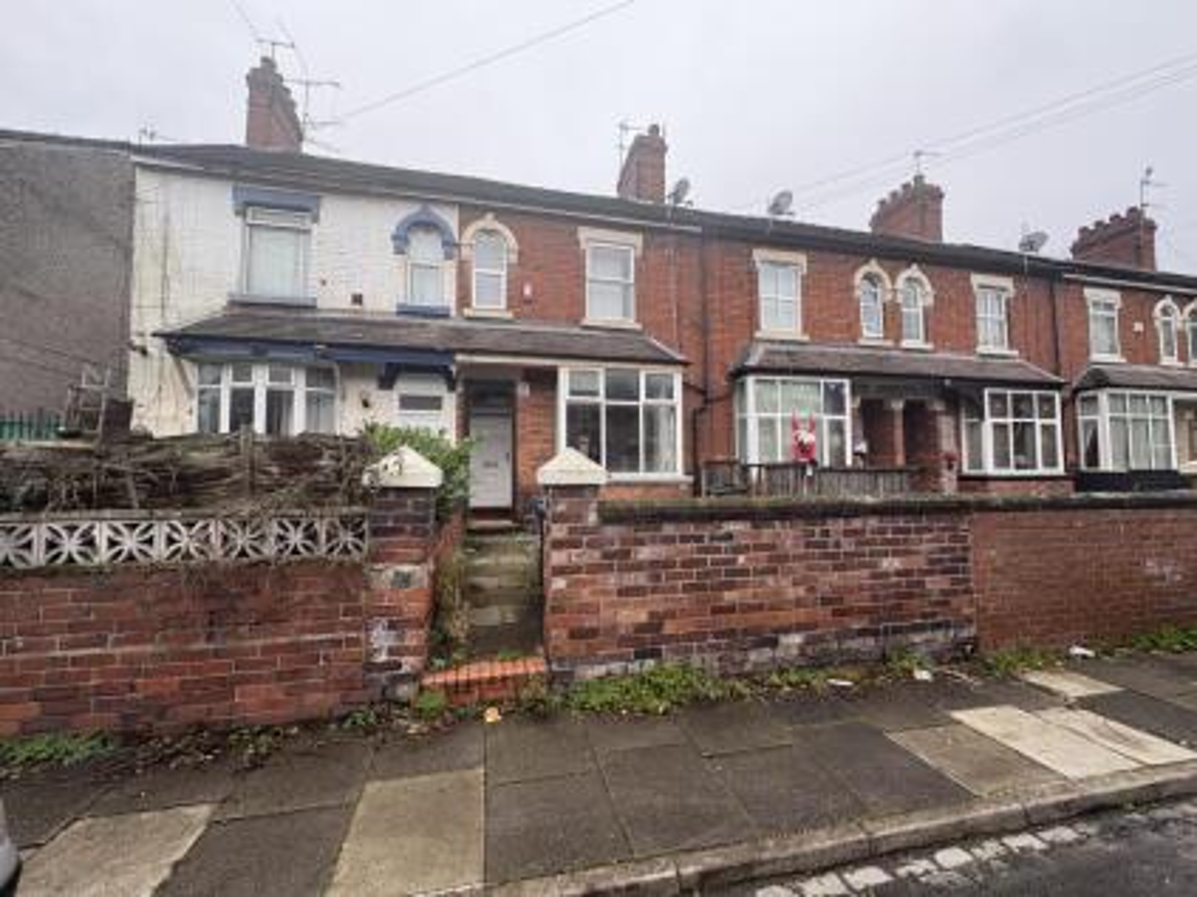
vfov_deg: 85.6
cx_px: 598
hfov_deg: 102.1
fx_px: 484
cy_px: 448
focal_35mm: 14
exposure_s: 1/125
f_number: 2.2
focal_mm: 2.22
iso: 40
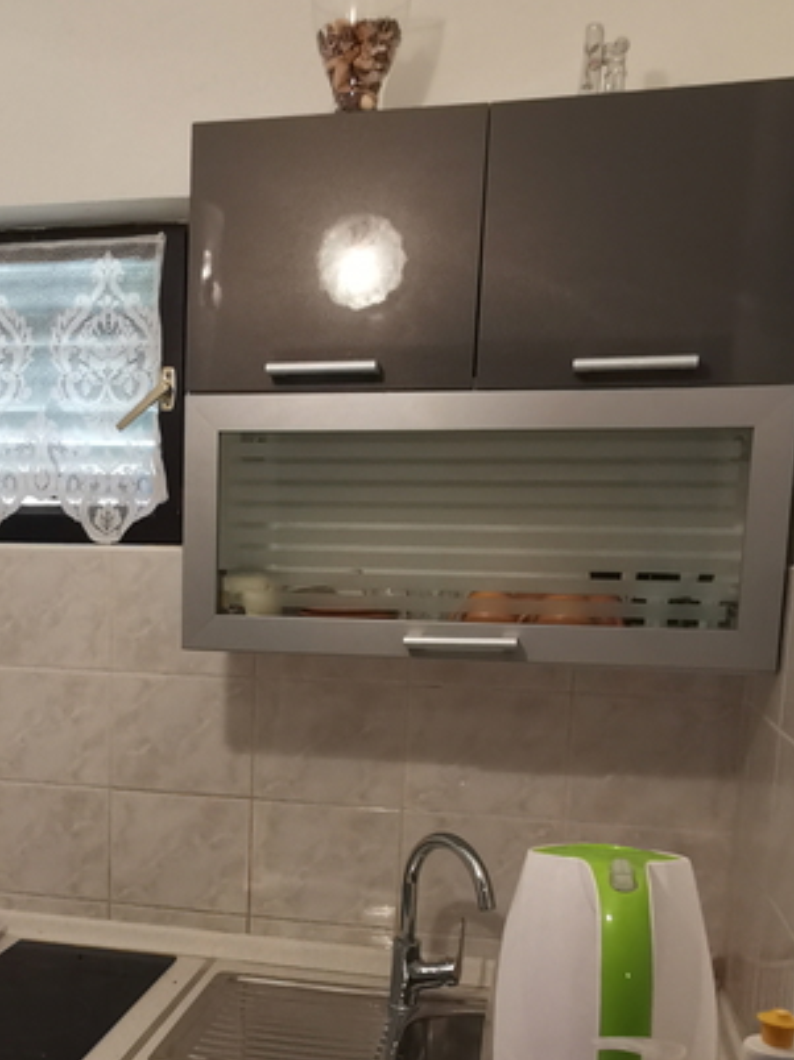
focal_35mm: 43
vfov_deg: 42.7
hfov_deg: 32.9
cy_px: 775
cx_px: 193
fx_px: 1316
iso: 200
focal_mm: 2.35
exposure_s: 1/50
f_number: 2.2
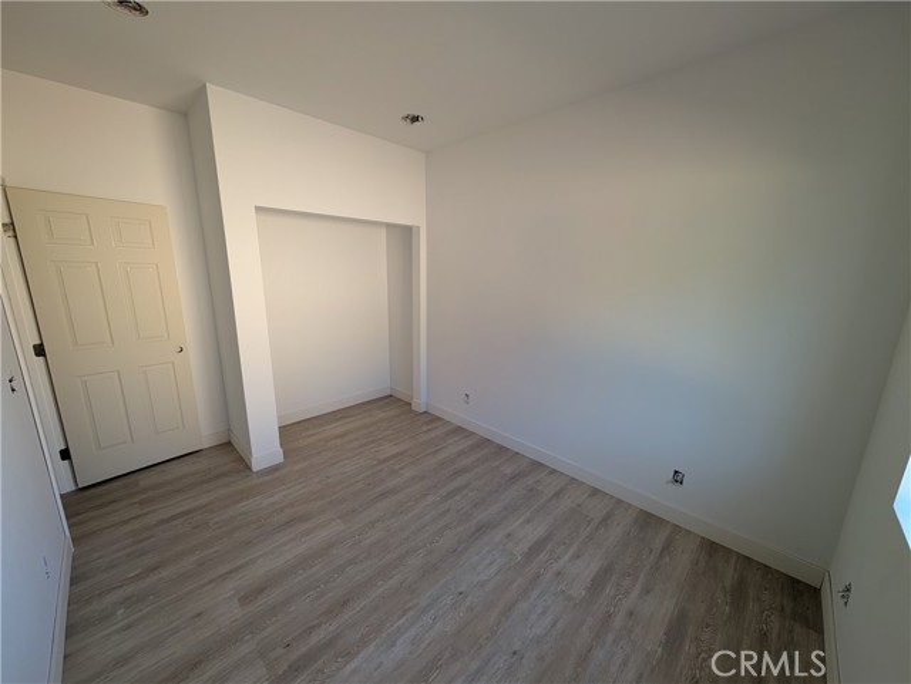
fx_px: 316
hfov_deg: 110.5
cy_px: 342
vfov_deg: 94.6
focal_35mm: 12
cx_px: 456
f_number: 1.7
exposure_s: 1/82.7
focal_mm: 2.02
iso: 69
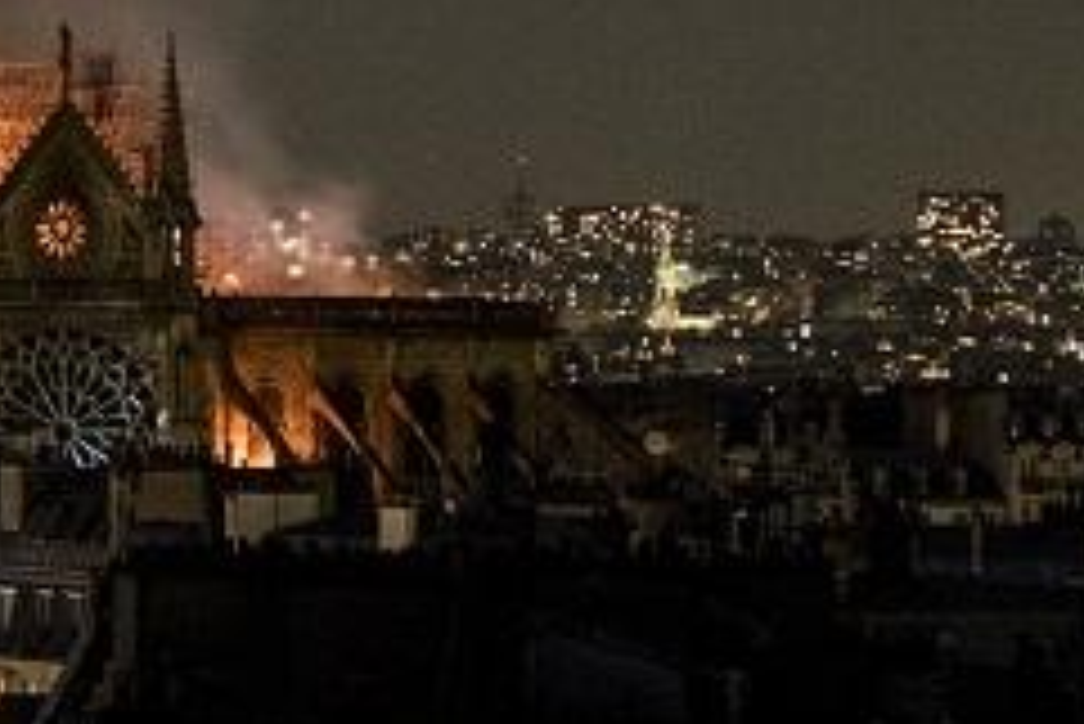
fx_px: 6839
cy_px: 180
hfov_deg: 8.9
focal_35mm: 227
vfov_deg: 6.1
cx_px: -513
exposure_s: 1
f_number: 10
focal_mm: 48.4
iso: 1000
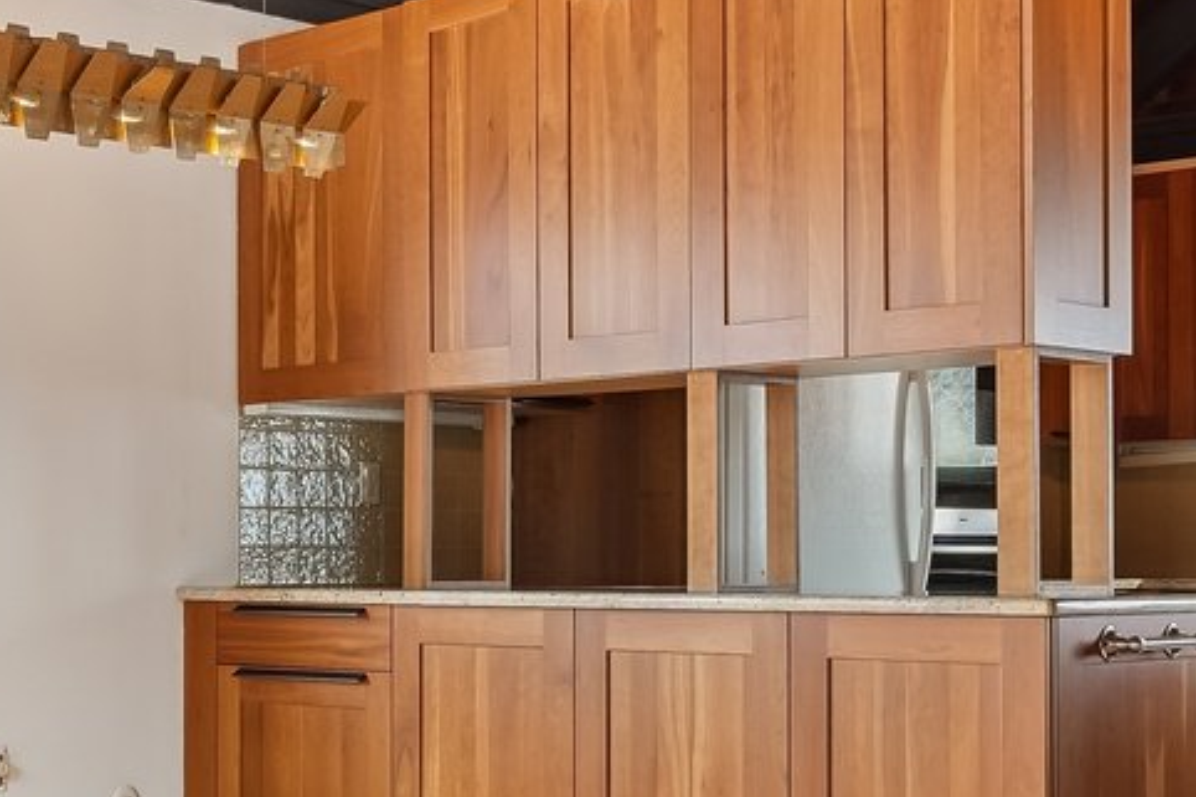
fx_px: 2258
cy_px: 555
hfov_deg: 29.2
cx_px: 285
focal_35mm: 68
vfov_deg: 19.9
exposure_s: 1/15
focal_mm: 16
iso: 400
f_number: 8
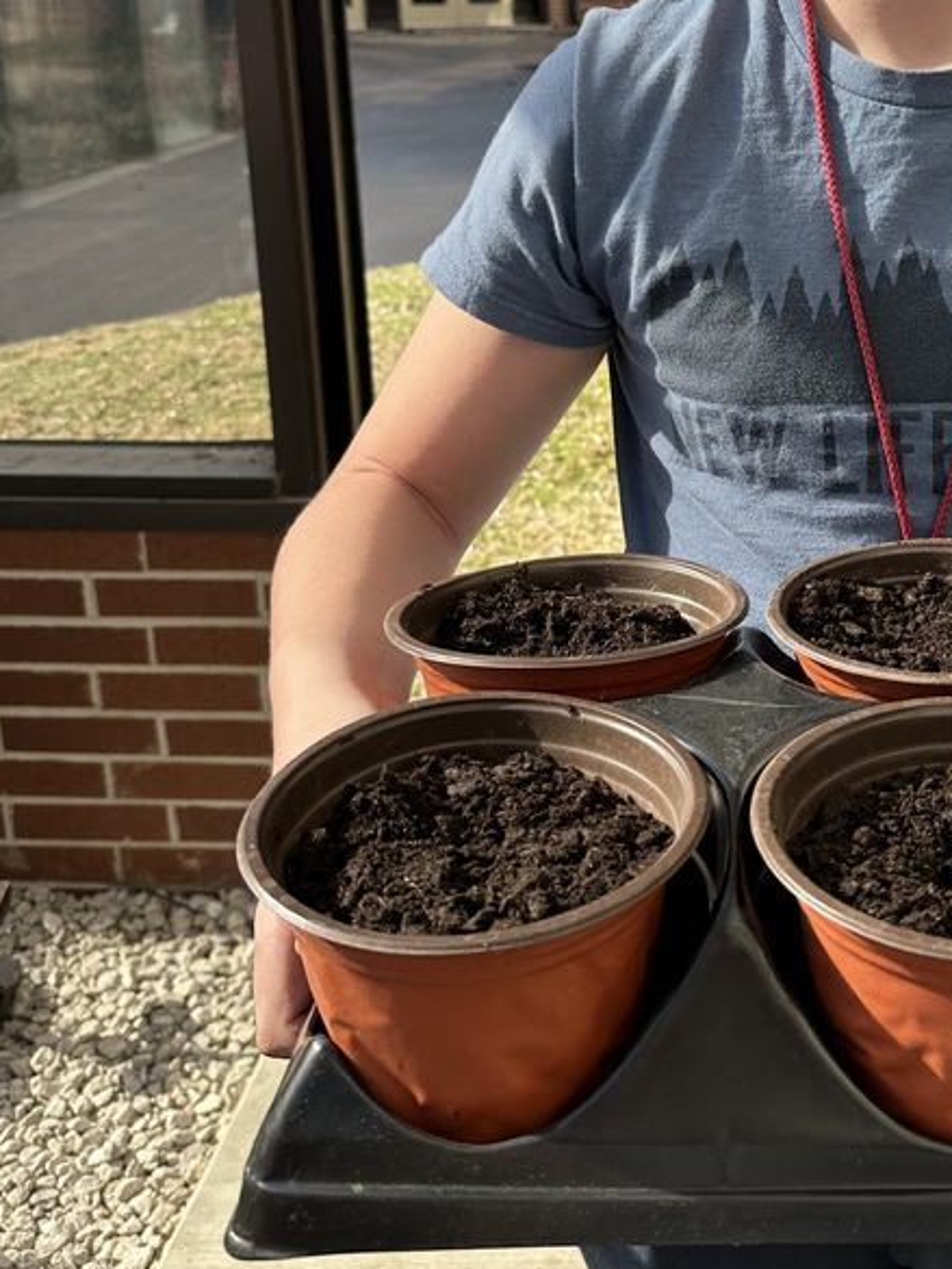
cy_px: 364
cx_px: 828
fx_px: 1540
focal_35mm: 42
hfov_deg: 32.9
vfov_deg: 43.7
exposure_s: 1/1357
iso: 80
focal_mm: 6.86
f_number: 1.78
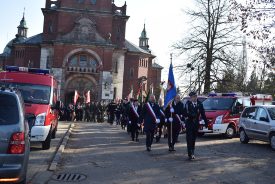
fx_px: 355
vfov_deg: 29.0
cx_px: 138
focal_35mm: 46
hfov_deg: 42.3
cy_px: 92
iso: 100
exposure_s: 1/160
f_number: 6.3
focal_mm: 31
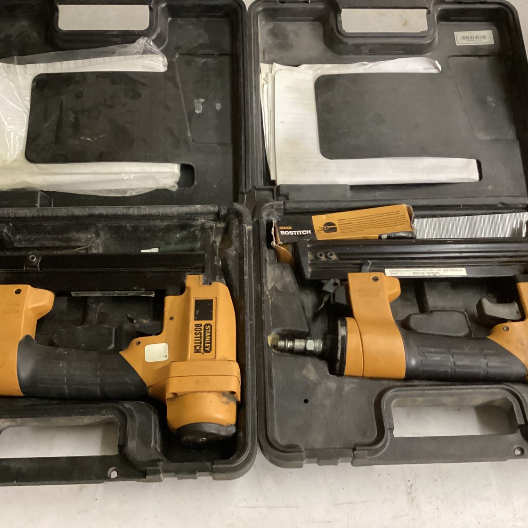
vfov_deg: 44.9
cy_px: 265
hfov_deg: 44.9
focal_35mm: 37
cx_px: 266
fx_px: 639
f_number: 2.4
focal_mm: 3.3
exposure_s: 1/30
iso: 640
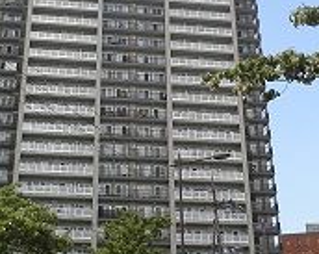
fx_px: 575
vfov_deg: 24.7
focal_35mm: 61
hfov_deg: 30.9
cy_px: 72
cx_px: 129
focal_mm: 4.9
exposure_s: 1/500
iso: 64
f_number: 3.2
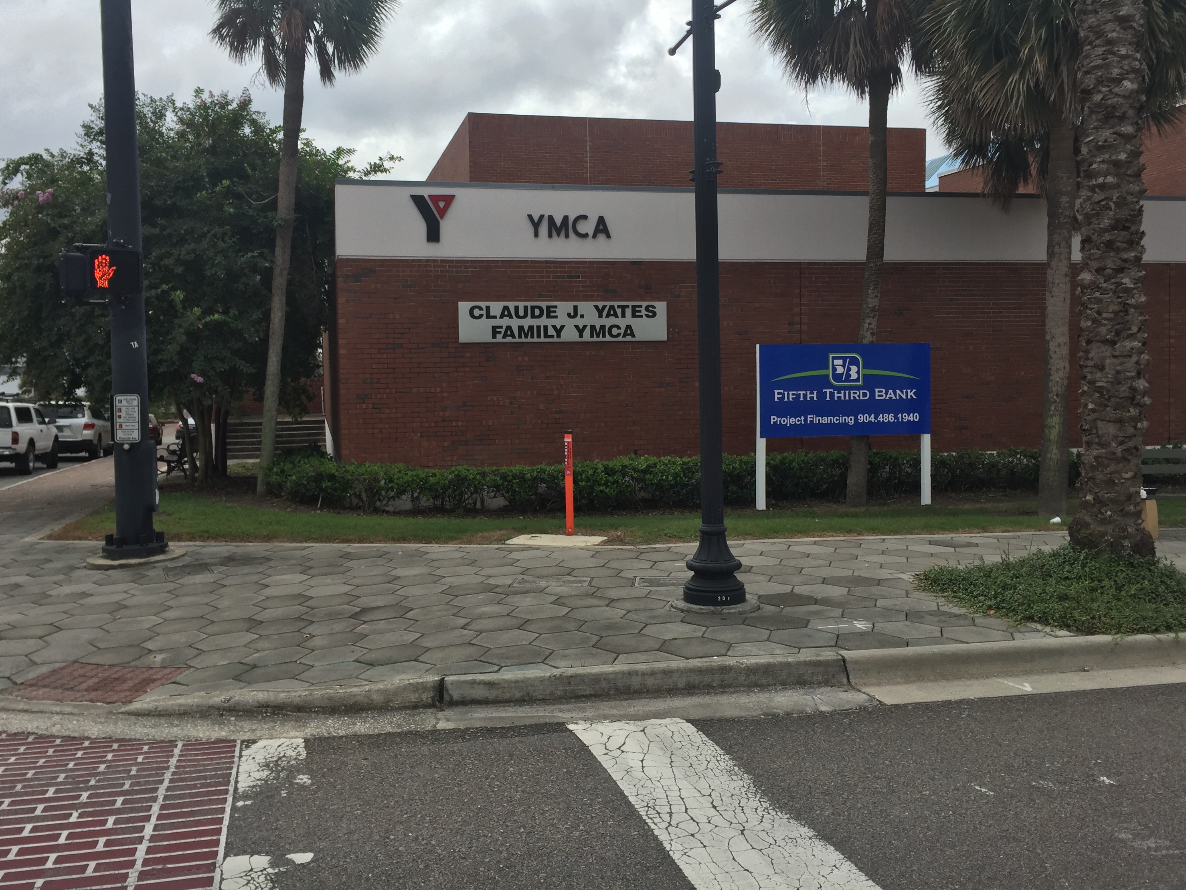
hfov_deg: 56.8
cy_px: 407
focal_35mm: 32
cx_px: 579
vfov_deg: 44.1
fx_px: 1096
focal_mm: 4.15
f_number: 2.2
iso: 32
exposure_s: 1/2083
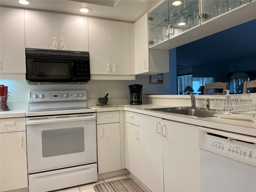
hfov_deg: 67.3
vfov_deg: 53.1
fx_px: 192
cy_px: 96
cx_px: 128
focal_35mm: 26
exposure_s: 1/120
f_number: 1.6
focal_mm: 5.1
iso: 80
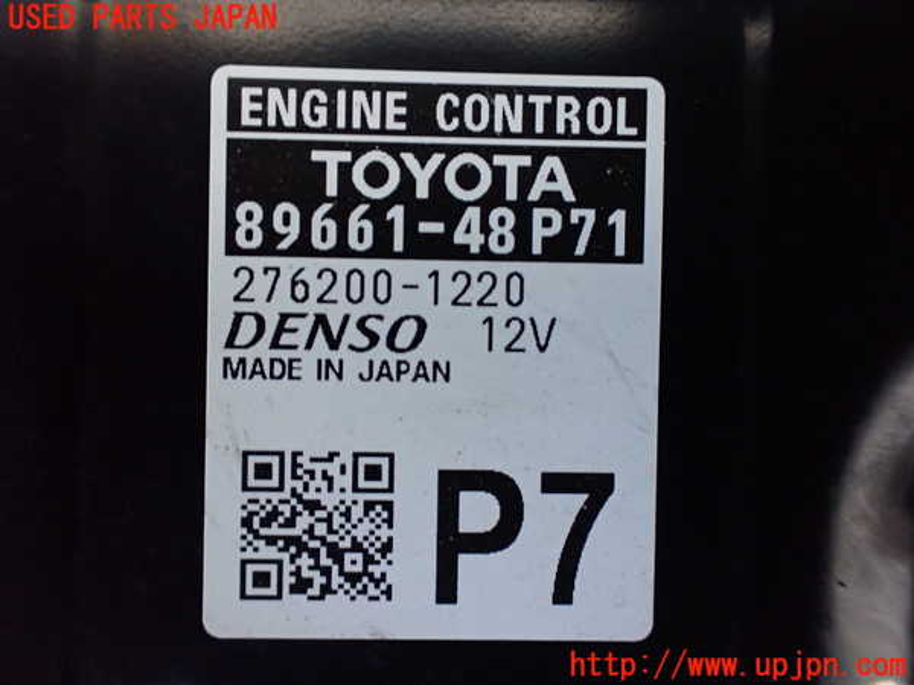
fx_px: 792
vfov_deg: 46.8
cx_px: 457
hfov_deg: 60.0
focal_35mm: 30
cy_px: 342
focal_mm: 5.4
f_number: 2.3
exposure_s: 1/40
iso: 800
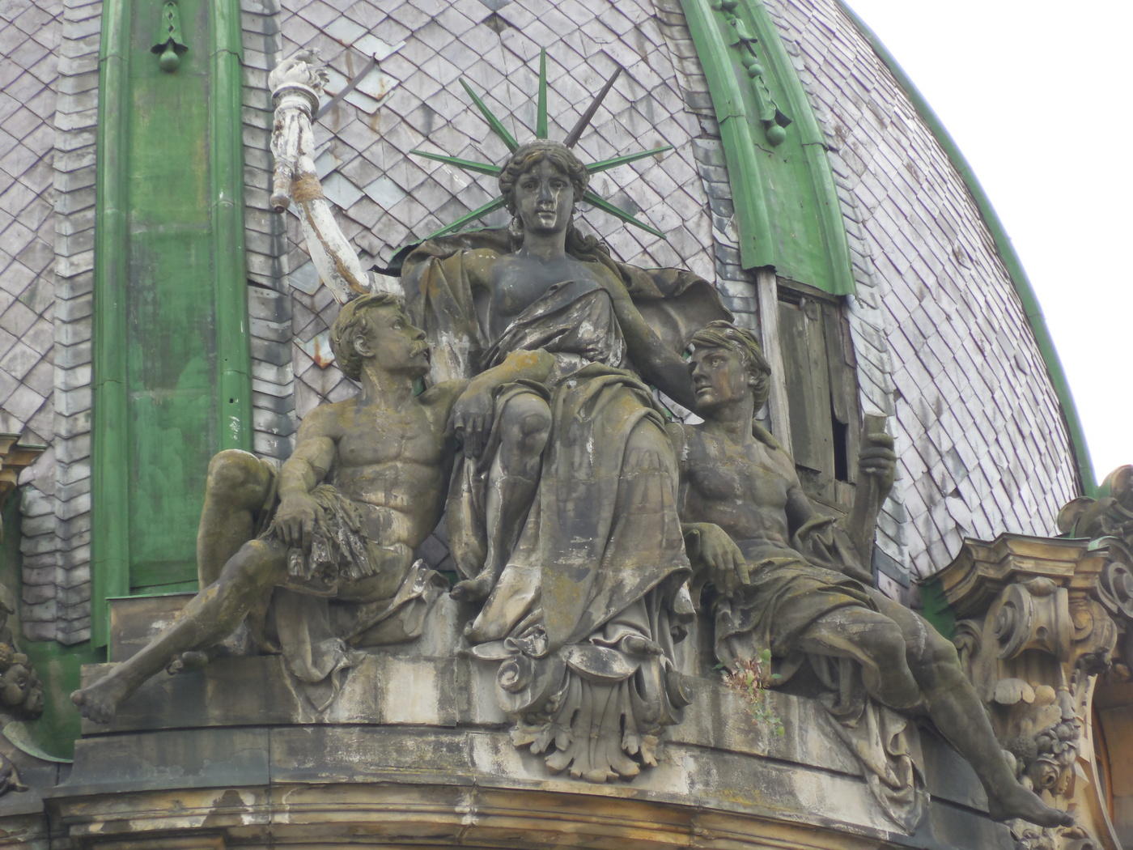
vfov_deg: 4.2
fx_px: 11456
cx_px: 566
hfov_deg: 5.7
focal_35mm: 350
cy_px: 425
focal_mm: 63
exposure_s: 1/60
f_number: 5.9
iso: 140
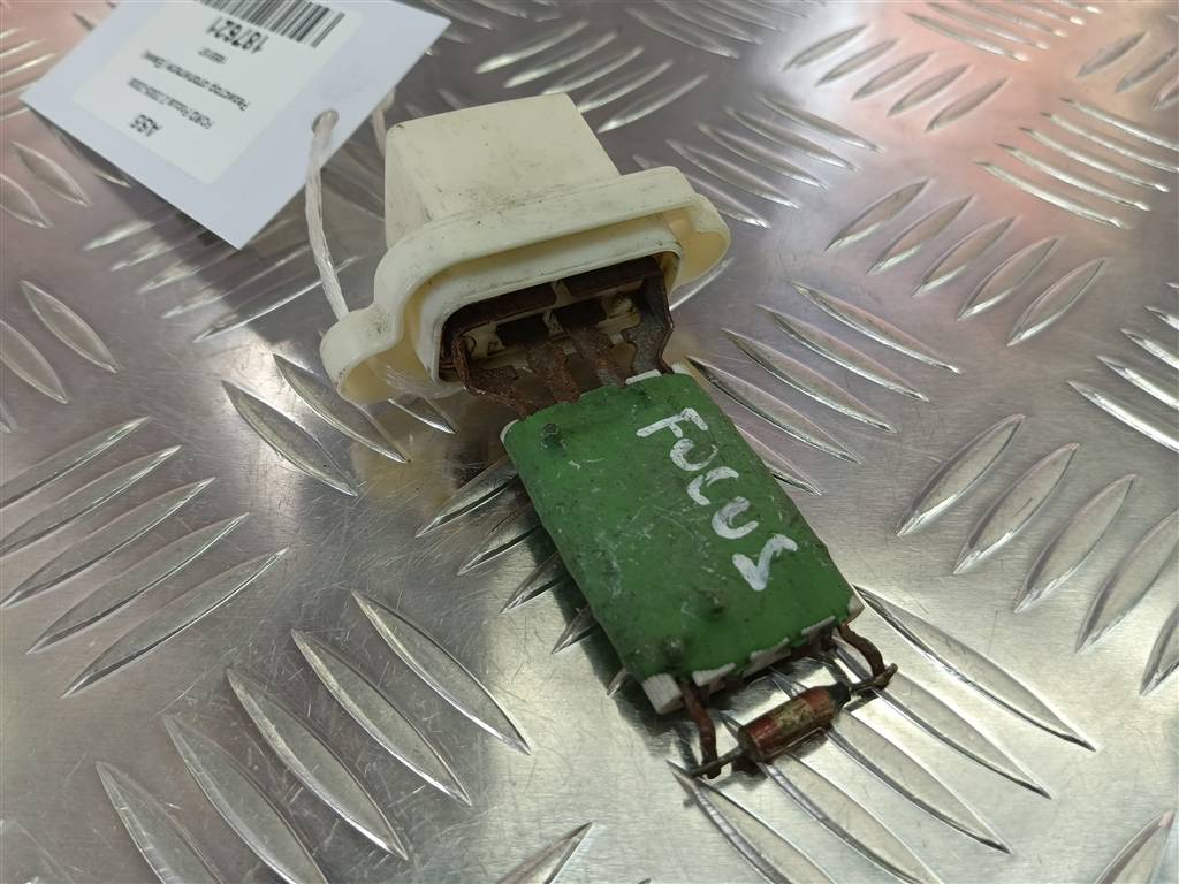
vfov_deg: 51.4
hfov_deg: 65.3
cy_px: 442
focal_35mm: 27
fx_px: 920
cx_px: 590
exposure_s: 1/100
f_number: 1.6
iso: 136
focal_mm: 4.11
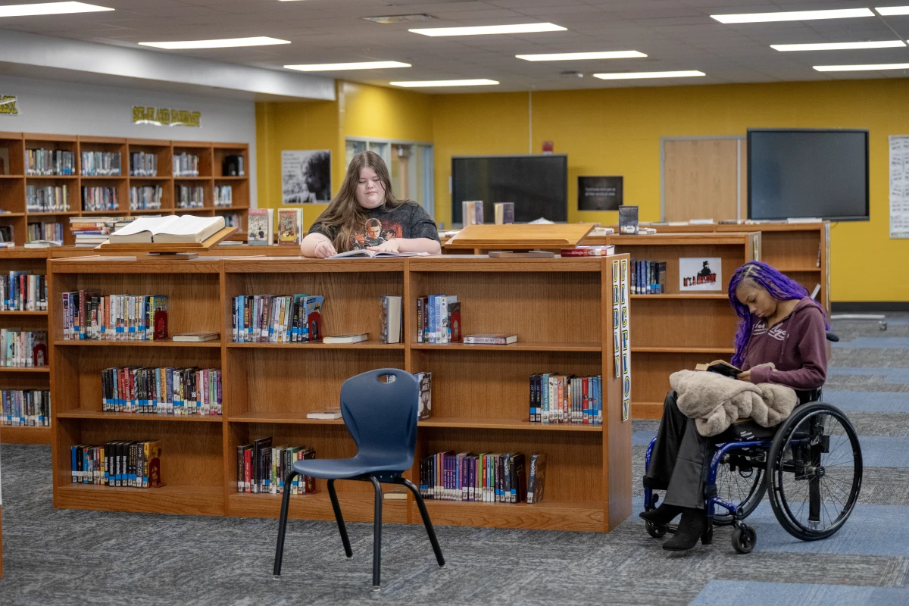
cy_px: 303
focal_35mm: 67
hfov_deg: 30.1
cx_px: 454
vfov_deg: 20.3
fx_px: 1692
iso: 3200
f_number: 2.5
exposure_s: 1/800
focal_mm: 67
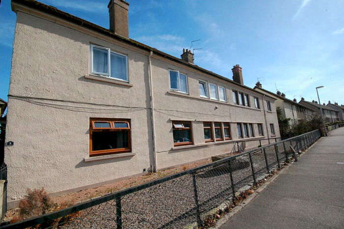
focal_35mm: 15
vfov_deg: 77.3
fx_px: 143
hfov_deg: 100.4
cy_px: 114
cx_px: 172
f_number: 14
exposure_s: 1/800
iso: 1600
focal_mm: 10
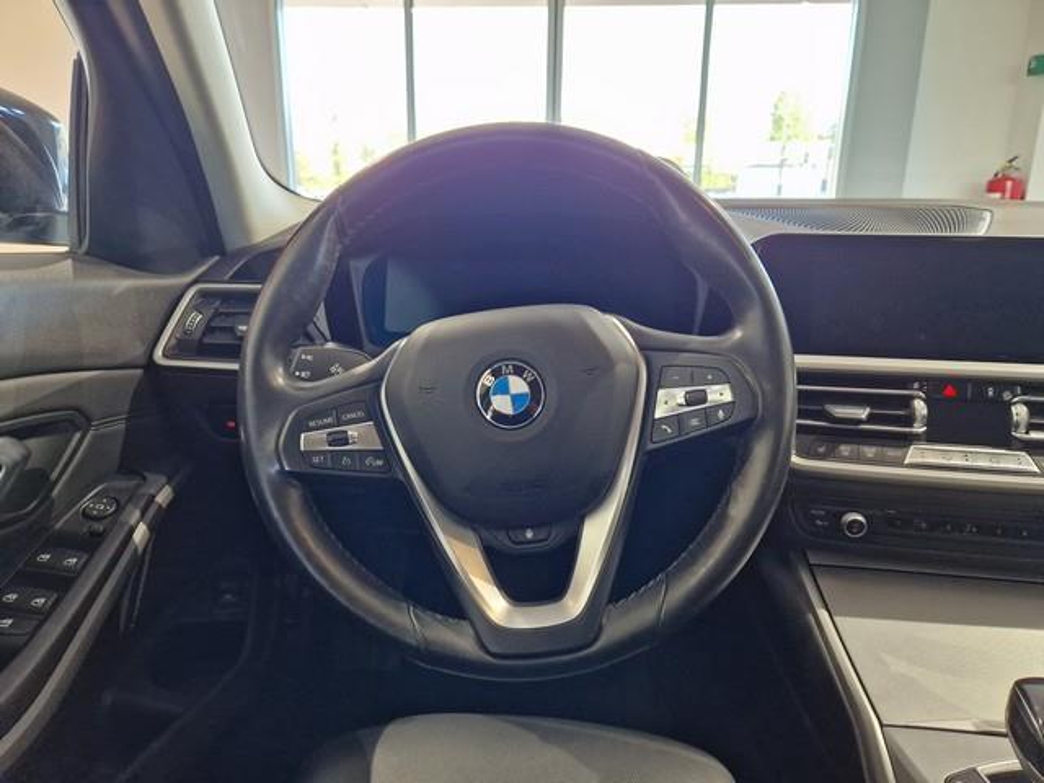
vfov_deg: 58.9
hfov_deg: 73.9
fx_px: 694
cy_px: 392
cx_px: 522
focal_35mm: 23
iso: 400
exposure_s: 1/100
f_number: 1.8
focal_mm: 5.4
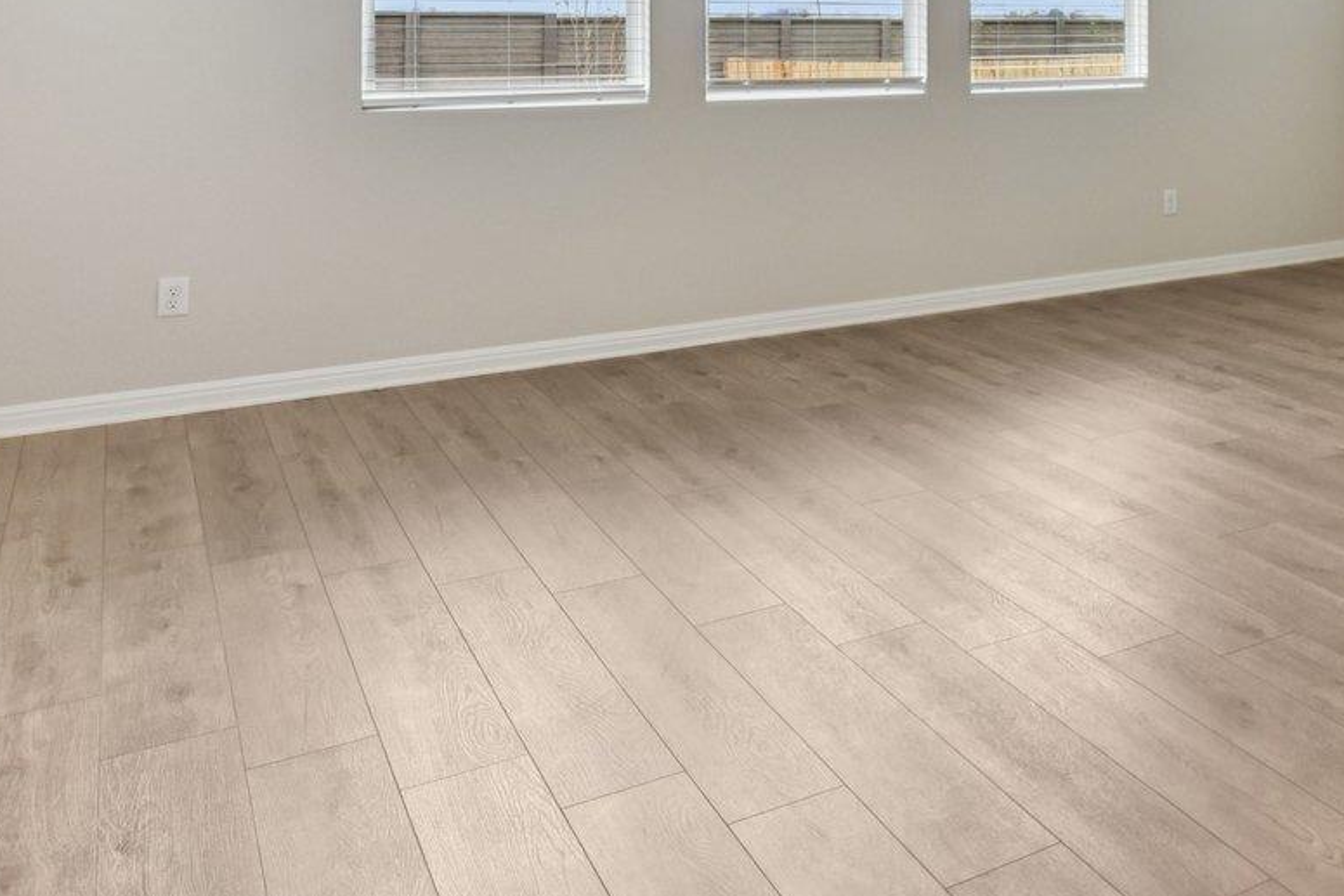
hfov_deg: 43.3
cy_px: 26
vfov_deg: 33.3
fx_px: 1381
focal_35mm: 37
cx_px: 1391
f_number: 8
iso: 125
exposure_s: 1/15
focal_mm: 14
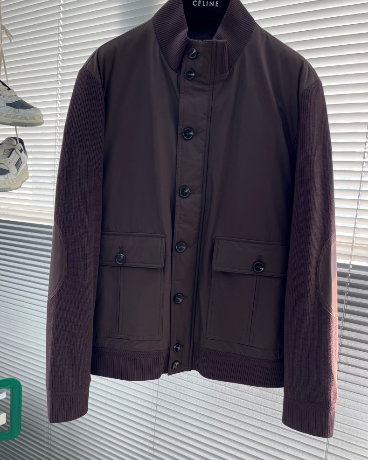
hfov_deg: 44.2
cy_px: 261
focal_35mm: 33
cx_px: 139
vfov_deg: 54.0
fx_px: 449
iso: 32
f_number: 1.6
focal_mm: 5.1
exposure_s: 1/121
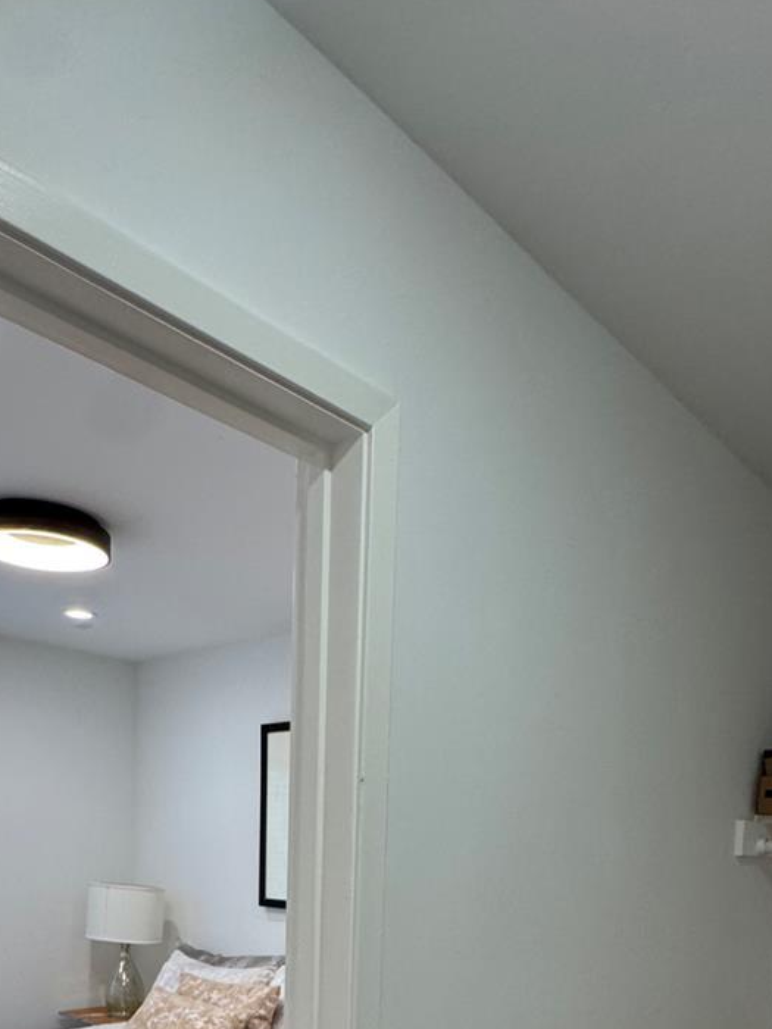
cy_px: 945
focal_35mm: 30
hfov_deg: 46.8
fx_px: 892
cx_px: 393
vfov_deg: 52.0
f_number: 2.2
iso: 160
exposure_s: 1/120
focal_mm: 2.22
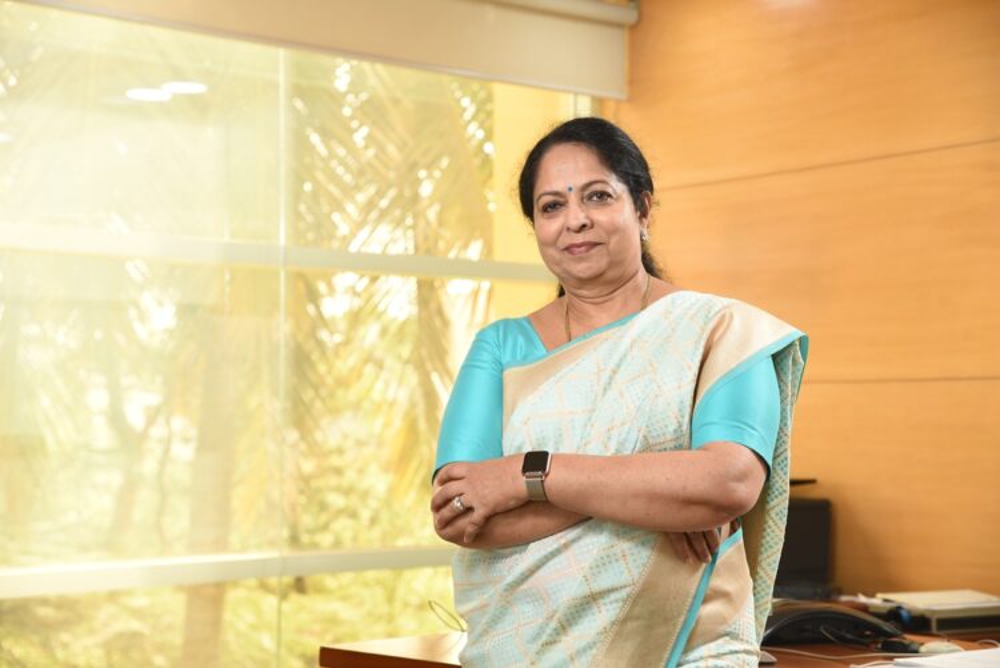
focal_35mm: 70
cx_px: 500
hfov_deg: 28.8
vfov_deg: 19.5
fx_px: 1945
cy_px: 334
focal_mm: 70
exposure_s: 1/25
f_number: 5
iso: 200
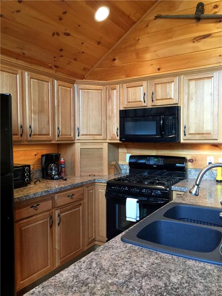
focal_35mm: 29
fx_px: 248
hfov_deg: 48.2
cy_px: 148
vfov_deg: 61.7
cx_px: 111
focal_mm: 4.15
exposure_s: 1/15
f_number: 2.2
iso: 80
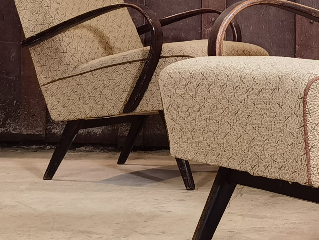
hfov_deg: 15.4
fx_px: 1152
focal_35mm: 125
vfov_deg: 11.8
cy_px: 65
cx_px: 348
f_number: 1.9
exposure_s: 1/50
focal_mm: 6.71
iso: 160
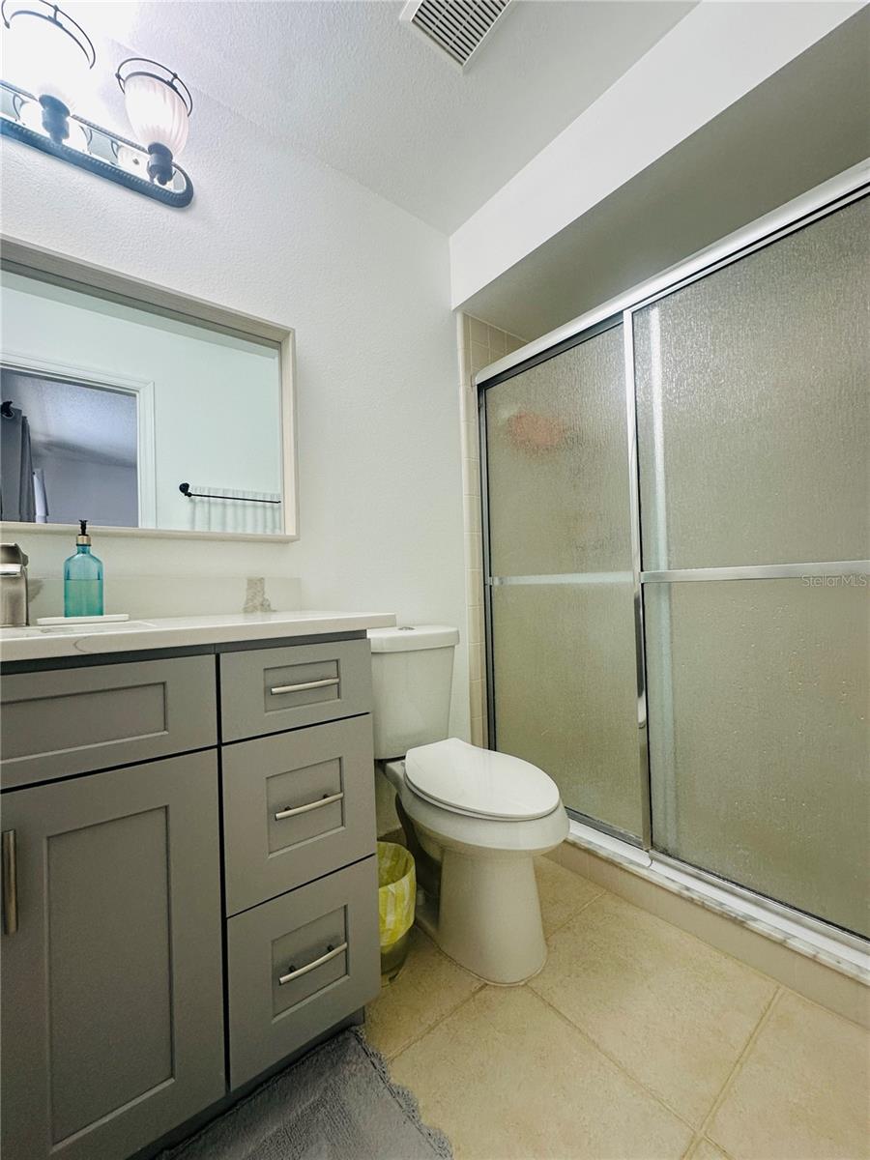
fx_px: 469
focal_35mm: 14
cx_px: 435
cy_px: 580
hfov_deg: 85.7
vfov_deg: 102.1
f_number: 2.2
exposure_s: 1/120
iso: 160
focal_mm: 2.22
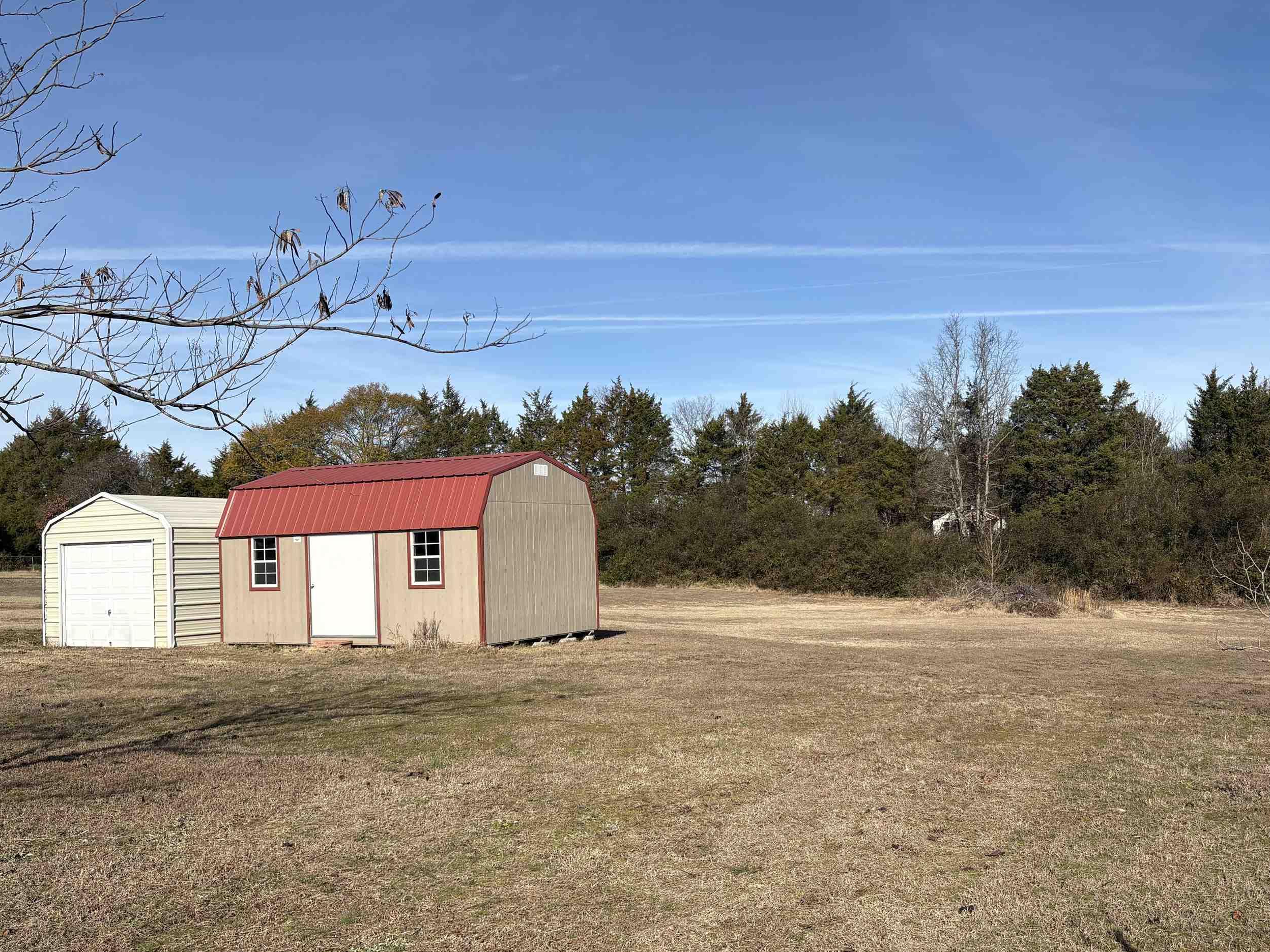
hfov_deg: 56.4
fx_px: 1174
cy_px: 537
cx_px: 756
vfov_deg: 44.1
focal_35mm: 32
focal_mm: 5.96
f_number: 1.6
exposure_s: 1/4329
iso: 50
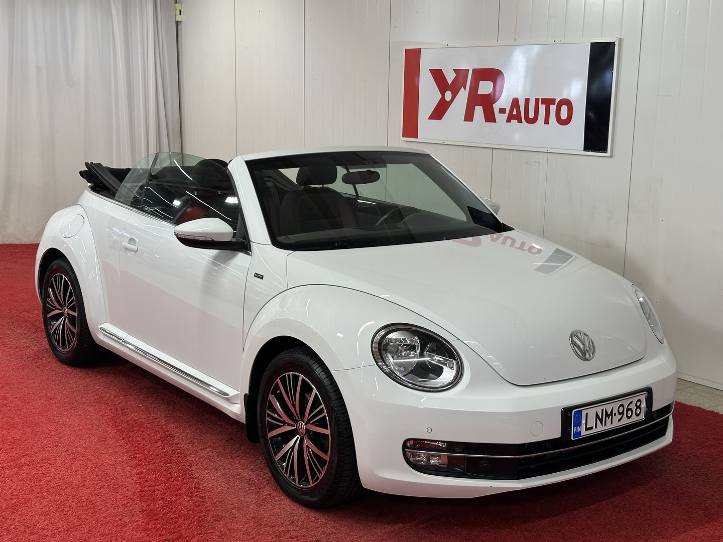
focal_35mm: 48
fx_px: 1003
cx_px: 362
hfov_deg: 39.7
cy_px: 271
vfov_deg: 30.3
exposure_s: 1/100
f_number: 1.78
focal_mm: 6.86
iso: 64
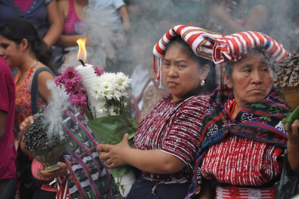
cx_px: 150
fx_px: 1369
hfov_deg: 12.5
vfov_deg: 8.3
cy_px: 100
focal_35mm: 165
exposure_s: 1/320
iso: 400
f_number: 4.5
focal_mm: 110
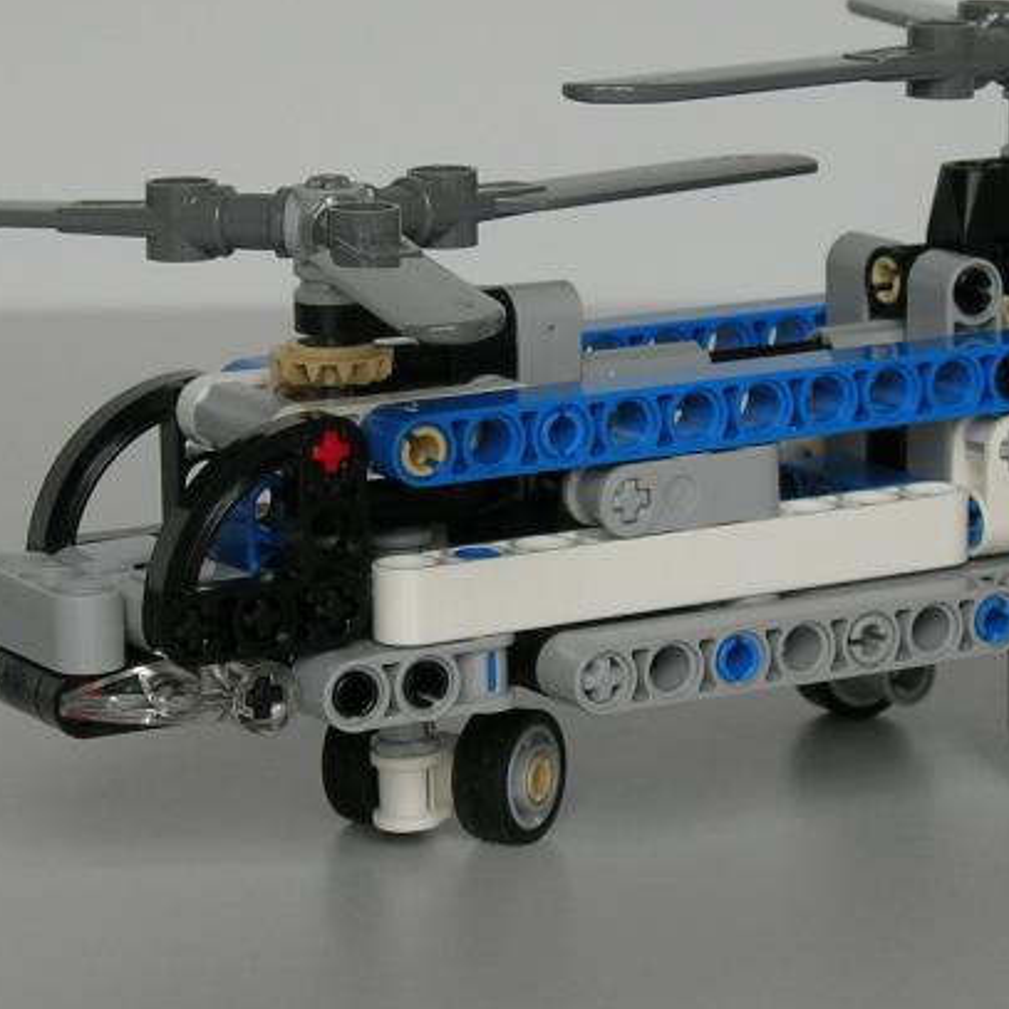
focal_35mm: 160
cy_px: 461
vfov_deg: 10.9
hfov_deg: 10.9
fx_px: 5276
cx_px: 538
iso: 64
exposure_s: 1/7.5
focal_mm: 14.9
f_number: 3.7
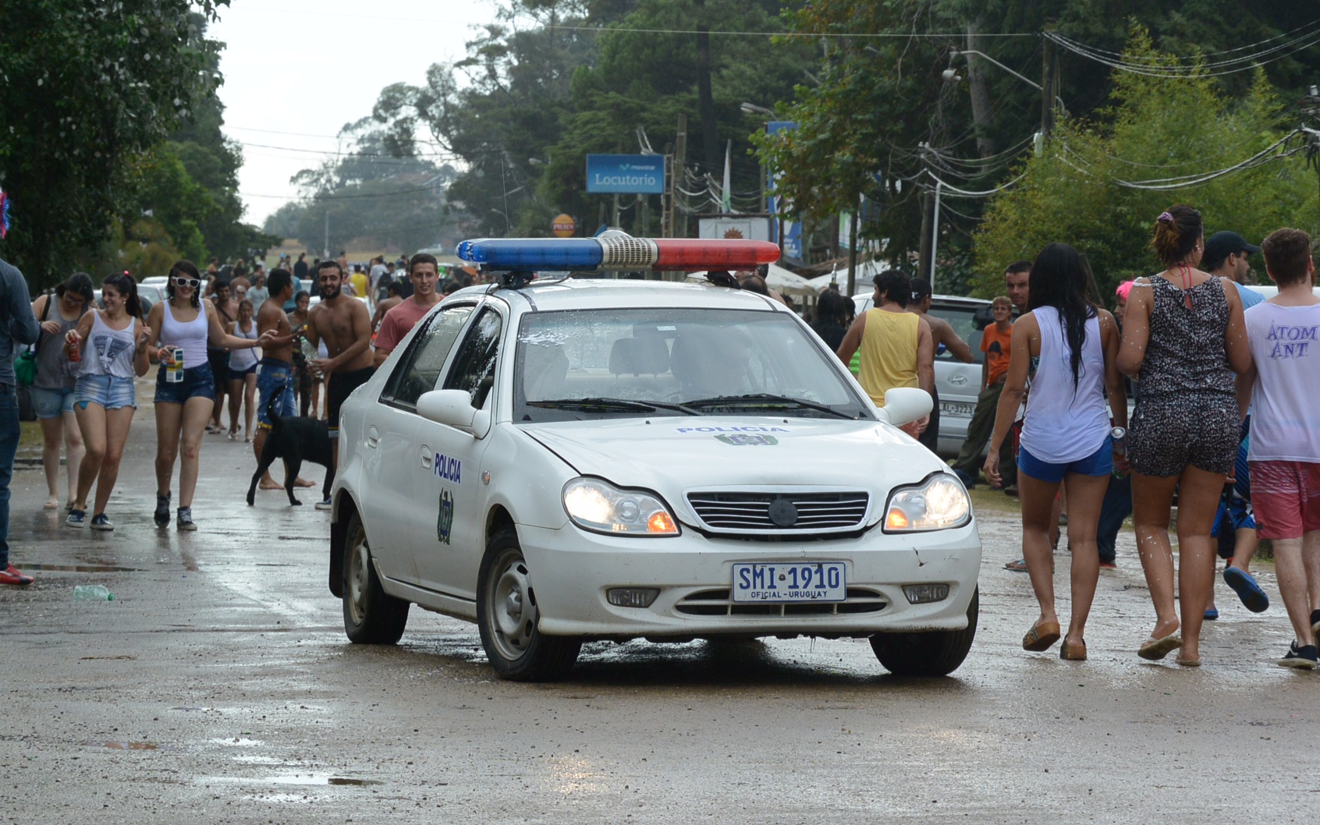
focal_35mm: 179
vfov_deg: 7.3
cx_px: 647
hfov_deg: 11.7
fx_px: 6440
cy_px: 406
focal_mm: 64
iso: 160
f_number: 5.6
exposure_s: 1/1000
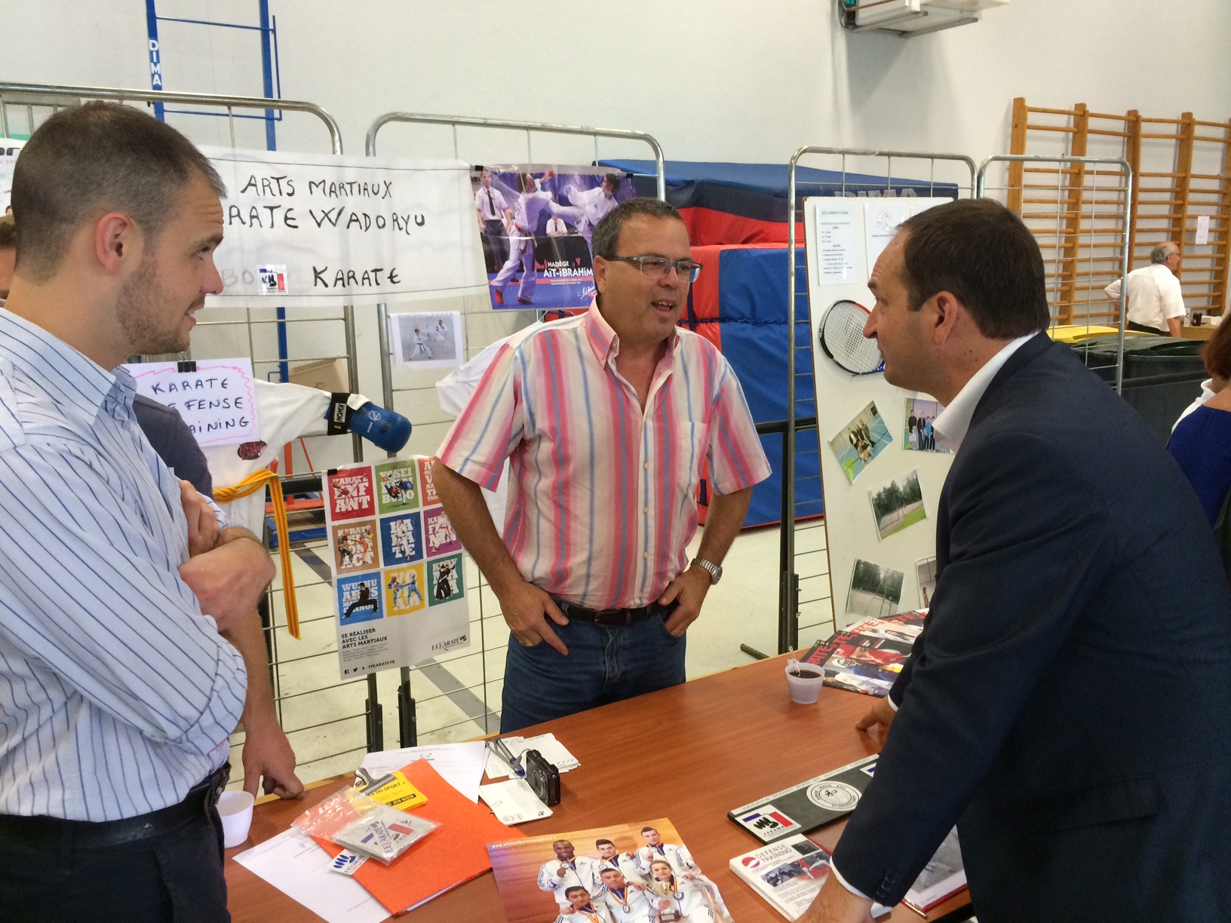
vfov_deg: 46.8
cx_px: 616
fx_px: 1067
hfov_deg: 60.0
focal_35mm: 30
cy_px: 462
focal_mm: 4.12
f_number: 2.2
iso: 160
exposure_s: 1/30
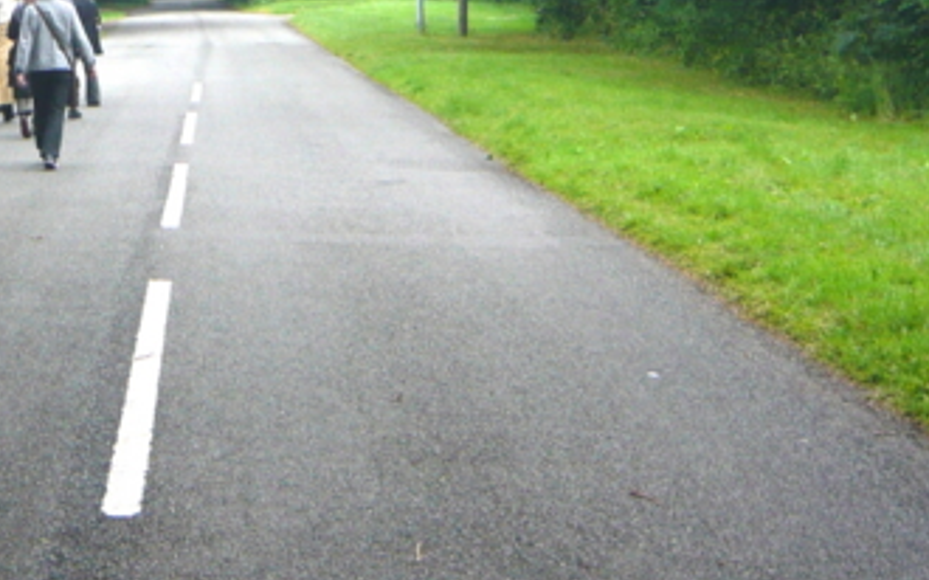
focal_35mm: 72
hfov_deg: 28.1
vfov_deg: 16.9
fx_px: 1822
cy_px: -197
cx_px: 197
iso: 100
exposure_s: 1/125
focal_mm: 4.6
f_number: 2.8
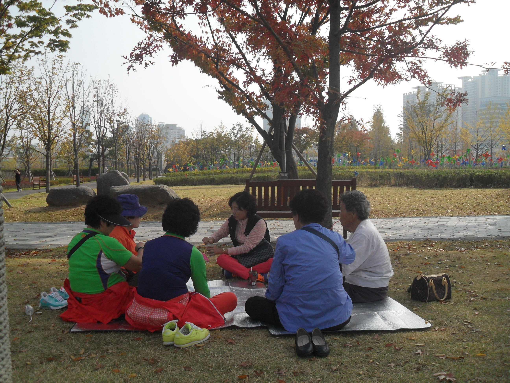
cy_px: 192
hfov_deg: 52.6
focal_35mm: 35
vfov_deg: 40.7
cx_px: 255
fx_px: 516
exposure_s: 1/180
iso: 100
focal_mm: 6.2
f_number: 8.9
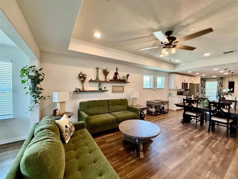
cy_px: 90
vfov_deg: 85.7
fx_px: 96
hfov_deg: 102.1
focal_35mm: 14
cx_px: 119
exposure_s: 1/120
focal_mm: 2.22
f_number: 2.2
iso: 250
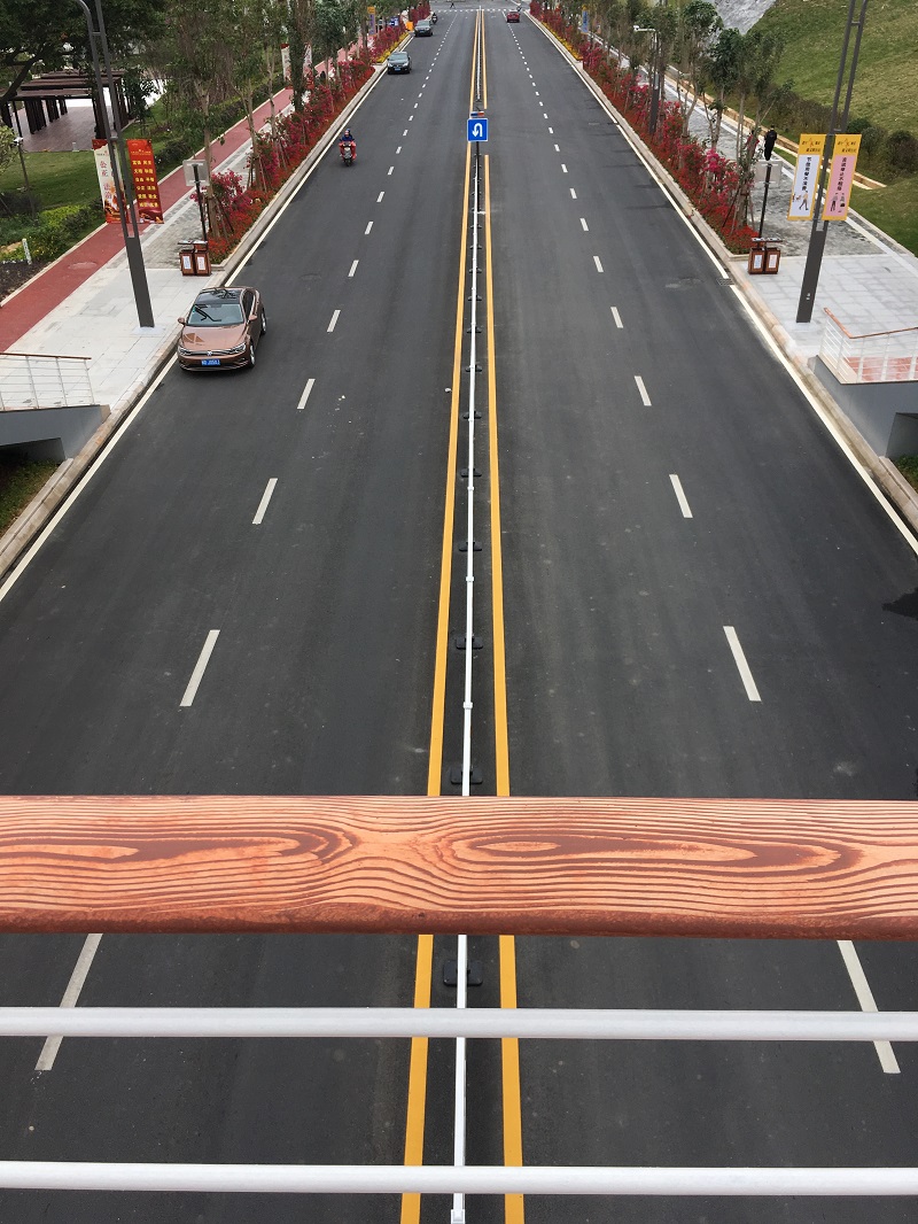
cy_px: 612
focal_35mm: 29
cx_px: 459
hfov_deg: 48.2
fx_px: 1025
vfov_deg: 61.6
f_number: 2.2
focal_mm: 4.15
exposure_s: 1/777
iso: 25
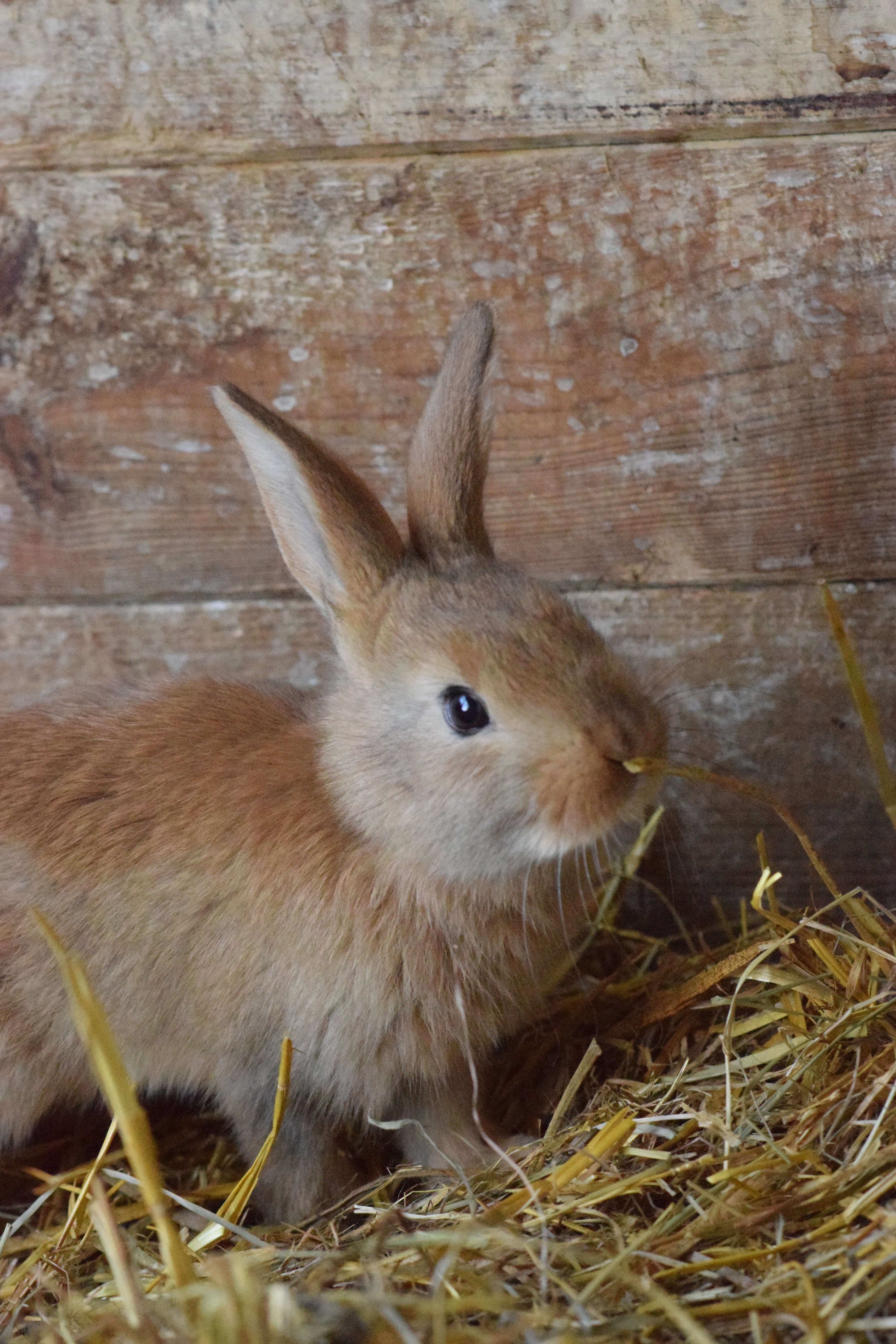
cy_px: 672
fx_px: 4760
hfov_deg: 10.8
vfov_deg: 16.1
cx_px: 448
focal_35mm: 128
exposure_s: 1/640
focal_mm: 85
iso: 12800
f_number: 5.6
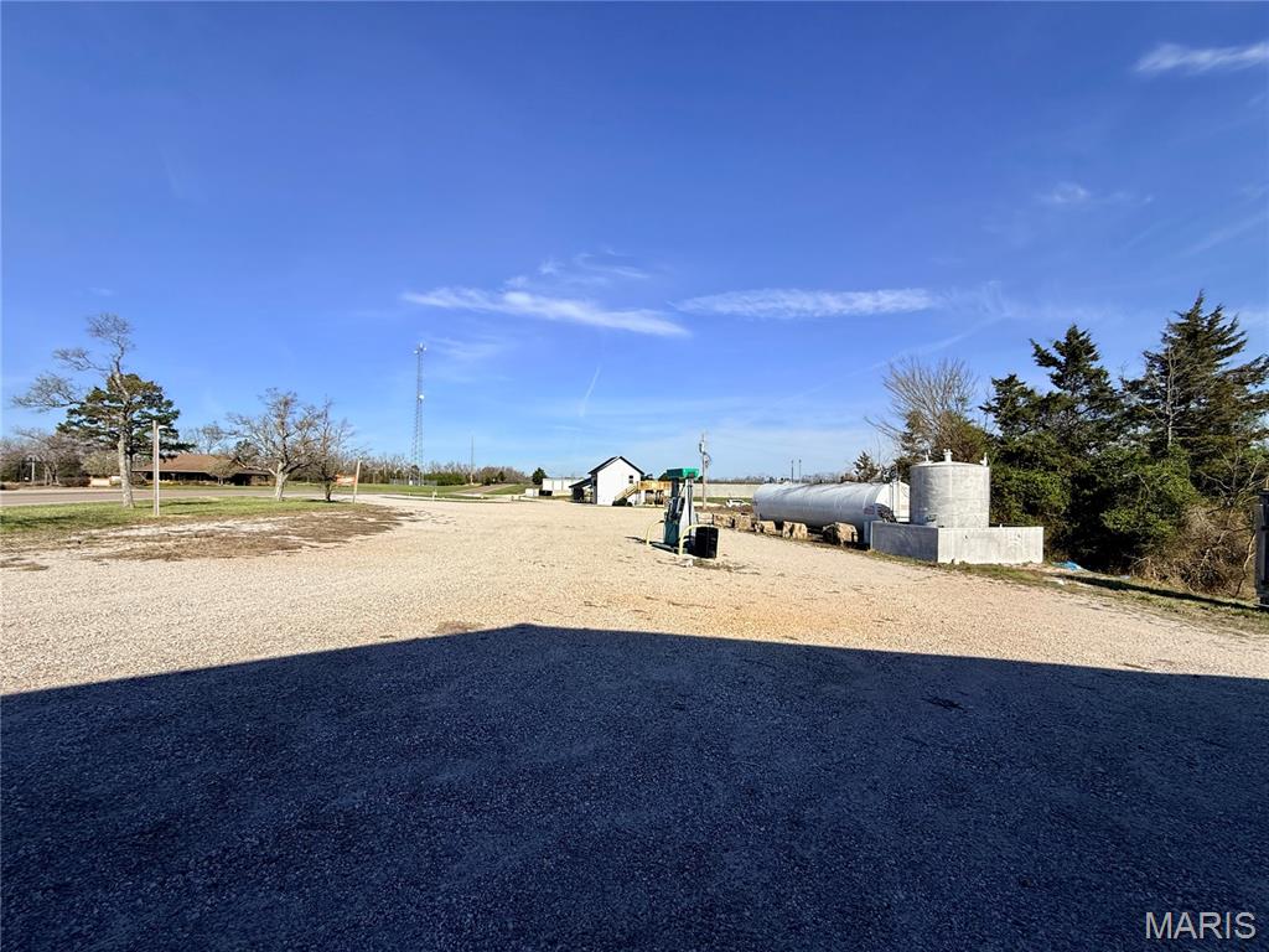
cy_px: 476
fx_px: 513
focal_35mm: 14
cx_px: 634
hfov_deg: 102.1
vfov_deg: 85.7
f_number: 2.2
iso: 50
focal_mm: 2.22
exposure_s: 1/4425
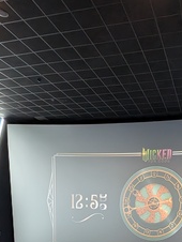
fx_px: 238
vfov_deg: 43.9
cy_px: 255
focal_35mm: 34
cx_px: 143
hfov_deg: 40.3
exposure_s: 1/25
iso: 195
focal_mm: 2.23
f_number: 1.95
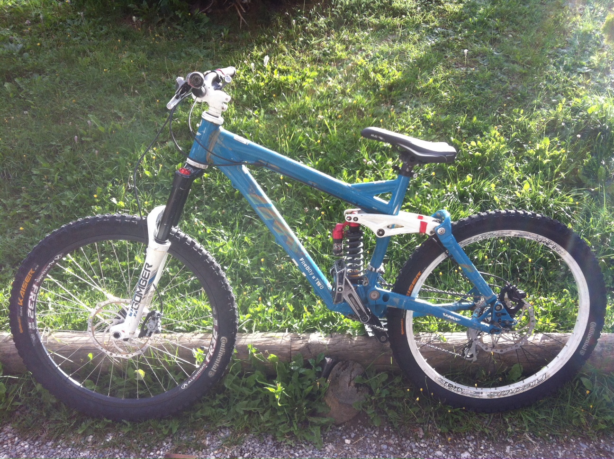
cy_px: 230
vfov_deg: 40.6
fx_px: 620
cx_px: 307
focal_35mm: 35
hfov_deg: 52.7
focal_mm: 3.85
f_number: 2.8
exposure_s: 1/413
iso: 80
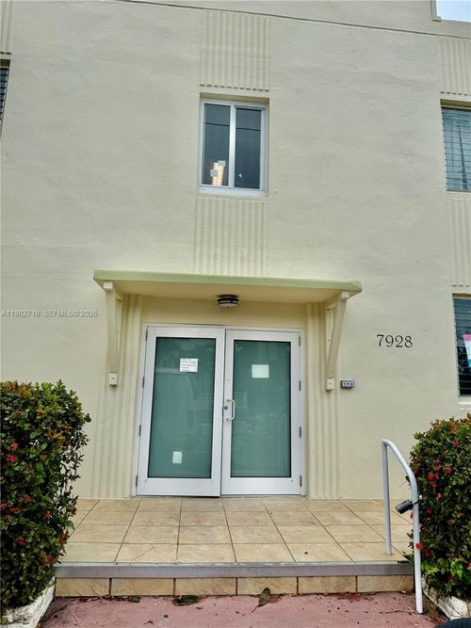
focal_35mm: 24
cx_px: 236
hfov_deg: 56.8
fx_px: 436
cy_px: 314
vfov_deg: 71.6
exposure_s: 1/4975
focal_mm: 6.76
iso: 80
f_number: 1.78
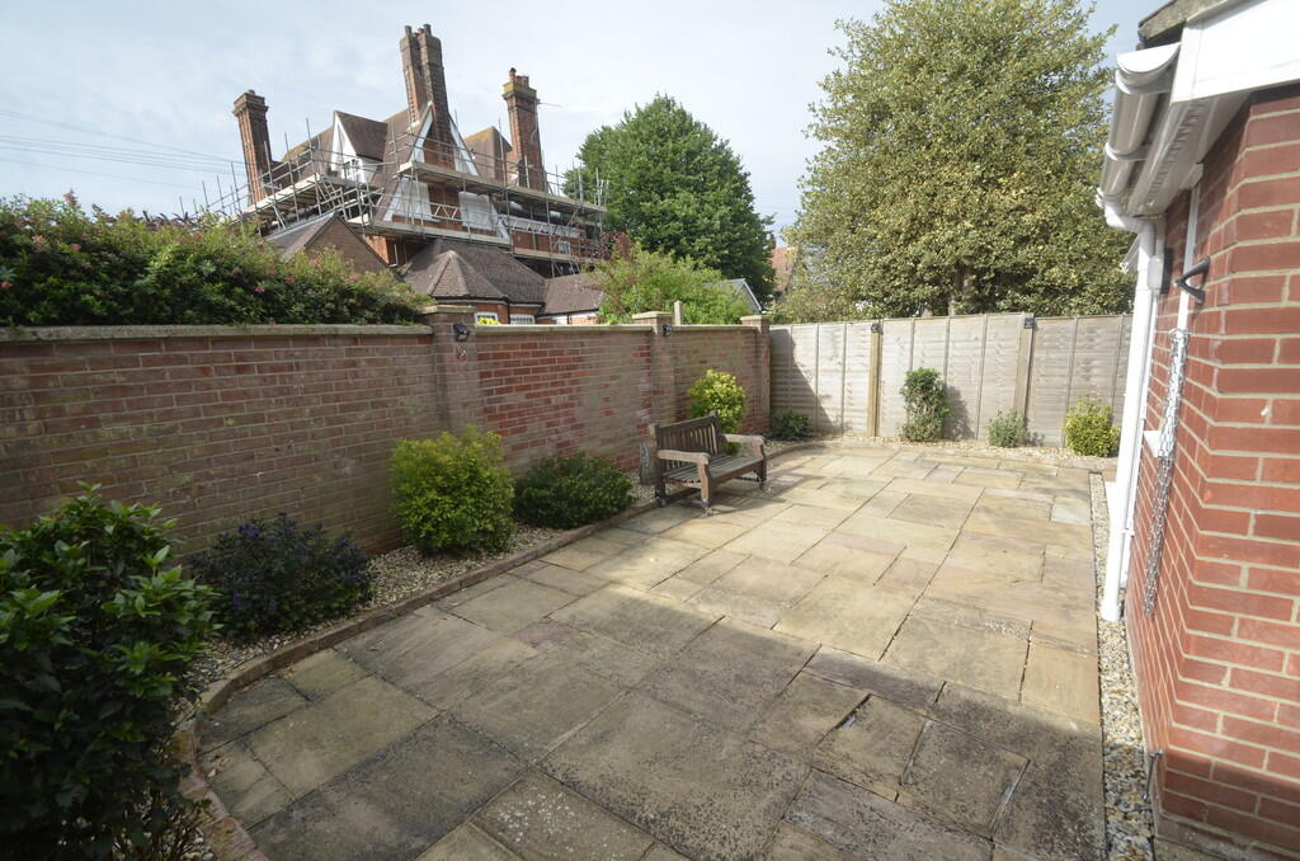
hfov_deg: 100.5
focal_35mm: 15
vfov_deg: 77.1
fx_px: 540
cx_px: 650
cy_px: 430
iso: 160
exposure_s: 1/250
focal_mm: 10
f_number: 8
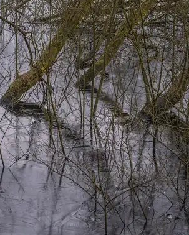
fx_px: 866
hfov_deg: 12.4
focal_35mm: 124
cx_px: 28
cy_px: 67
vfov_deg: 15.5
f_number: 6.3
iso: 400
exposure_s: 1/400
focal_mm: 50
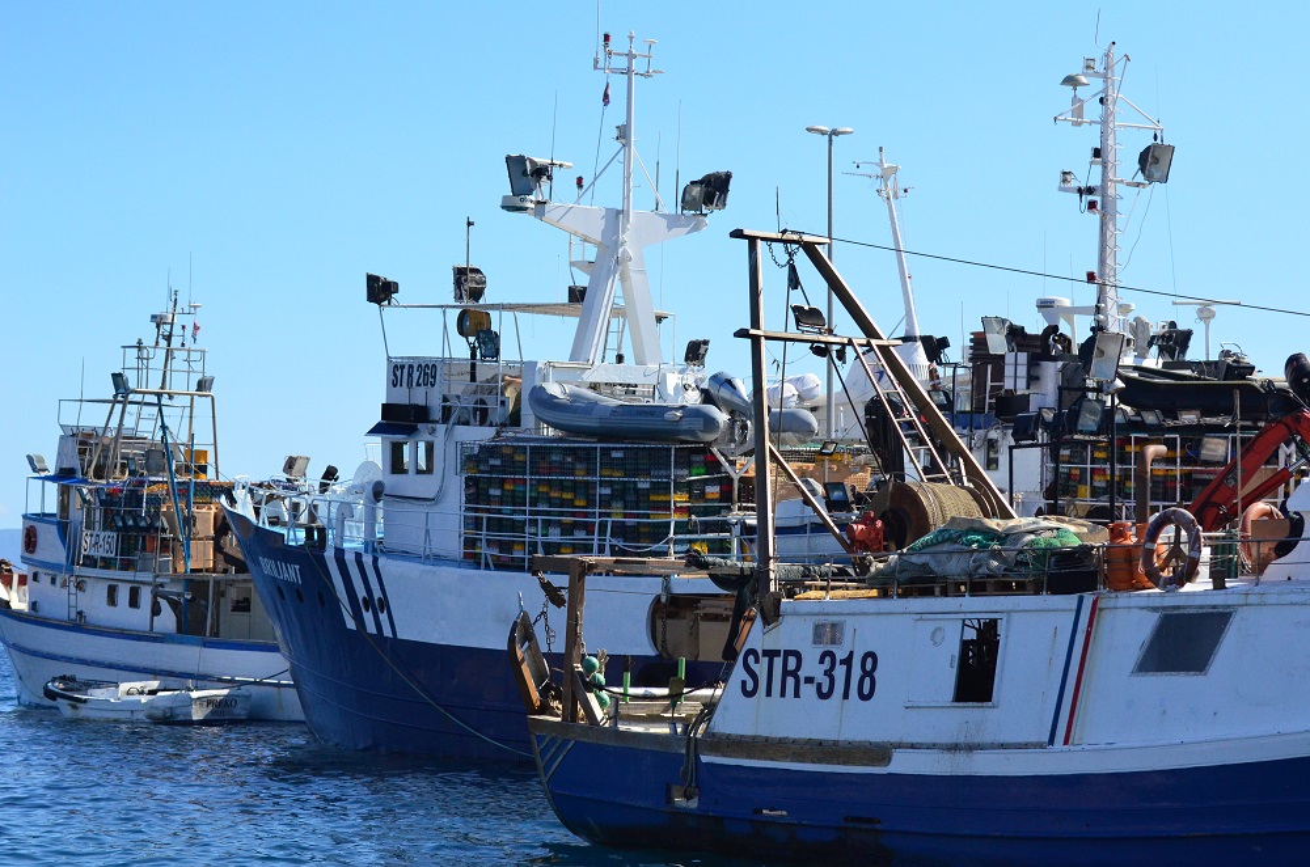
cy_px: 434
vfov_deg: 13.0
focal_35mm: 105
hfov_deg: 19.5
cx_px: 655
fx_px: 3812
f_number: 5.6
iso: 1600
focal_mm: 70
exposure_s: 1/8000
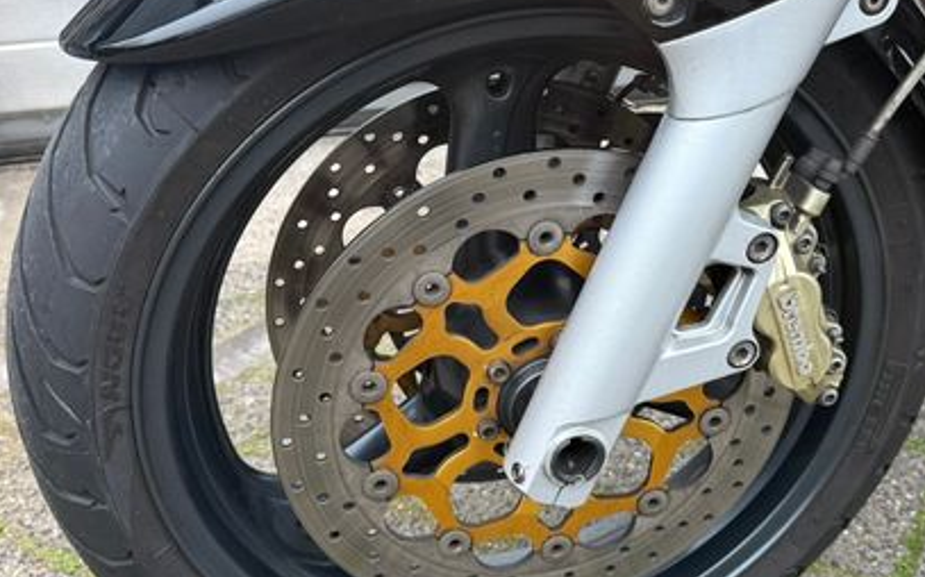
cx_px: 543
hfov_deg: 49.1
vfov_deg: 31.9
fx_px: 1008
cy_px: 257
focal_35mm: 40
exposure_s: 1/60
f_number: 1.78
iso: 320
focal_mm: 6.76
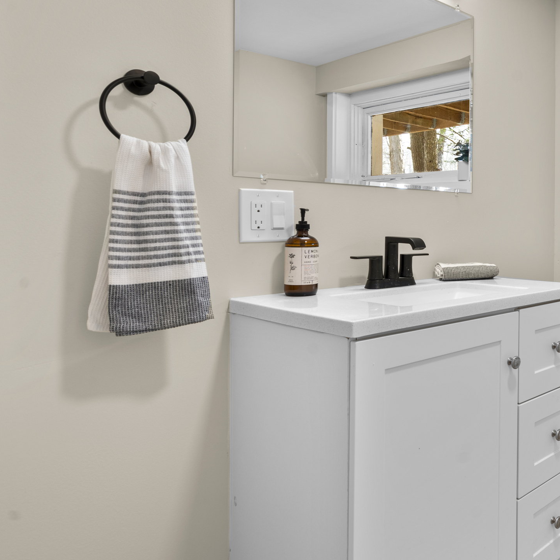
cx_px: 570
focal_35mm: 29
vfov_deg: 55.3
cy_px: 230
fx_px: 531
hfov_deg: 46.0
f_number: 9
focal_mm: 16
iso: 200
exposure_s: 1/1.67
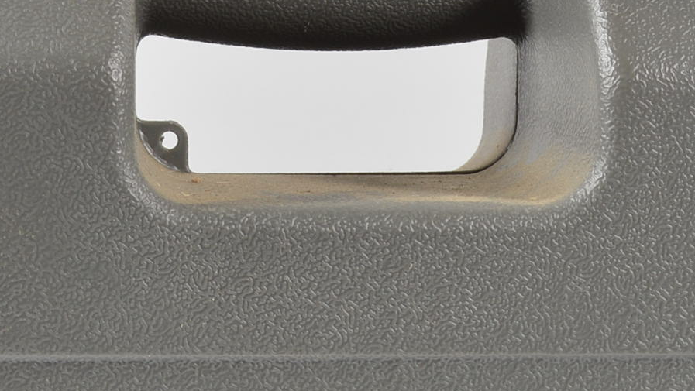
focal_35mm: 179
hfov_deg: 12.0
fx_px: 3299
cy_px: 530
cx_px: 316
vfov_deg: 6.7
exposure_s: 1/125
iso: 100
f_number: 9
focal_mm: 34
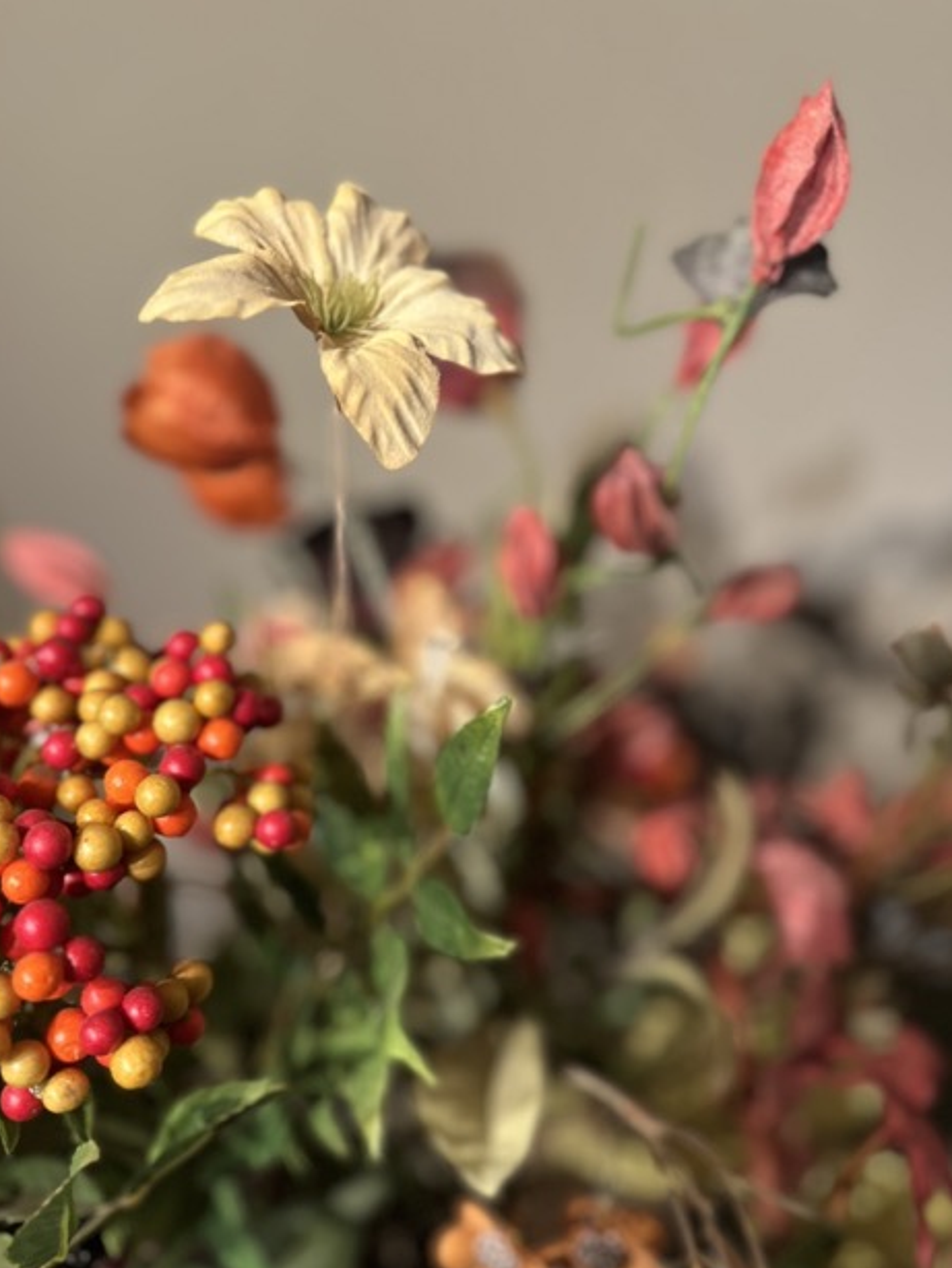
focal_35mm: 25
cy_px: 626
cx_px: 469
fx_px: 916
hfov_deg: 54.9
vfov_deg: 69.4
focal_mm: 6.86
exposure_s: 1/50
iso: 320
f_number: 1.78
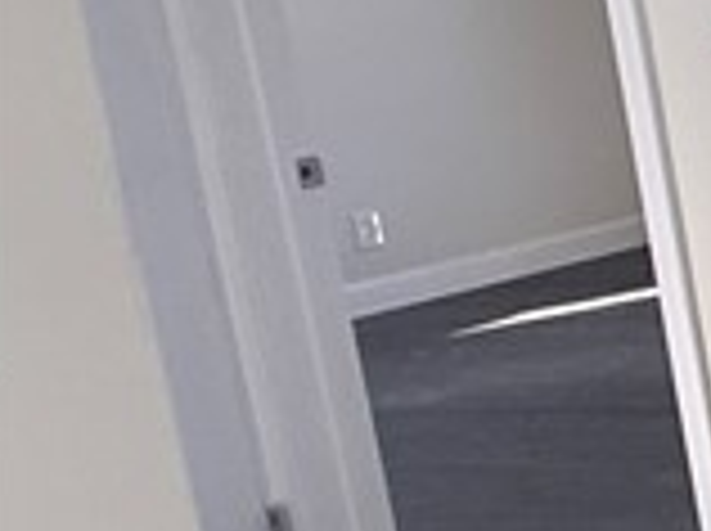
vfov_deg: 16.1
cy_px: 135
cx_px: 2282
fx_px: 1866
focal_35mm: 91
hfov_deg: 10.6
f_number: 2.2
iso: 80
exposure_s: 1/99
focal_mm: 2.22
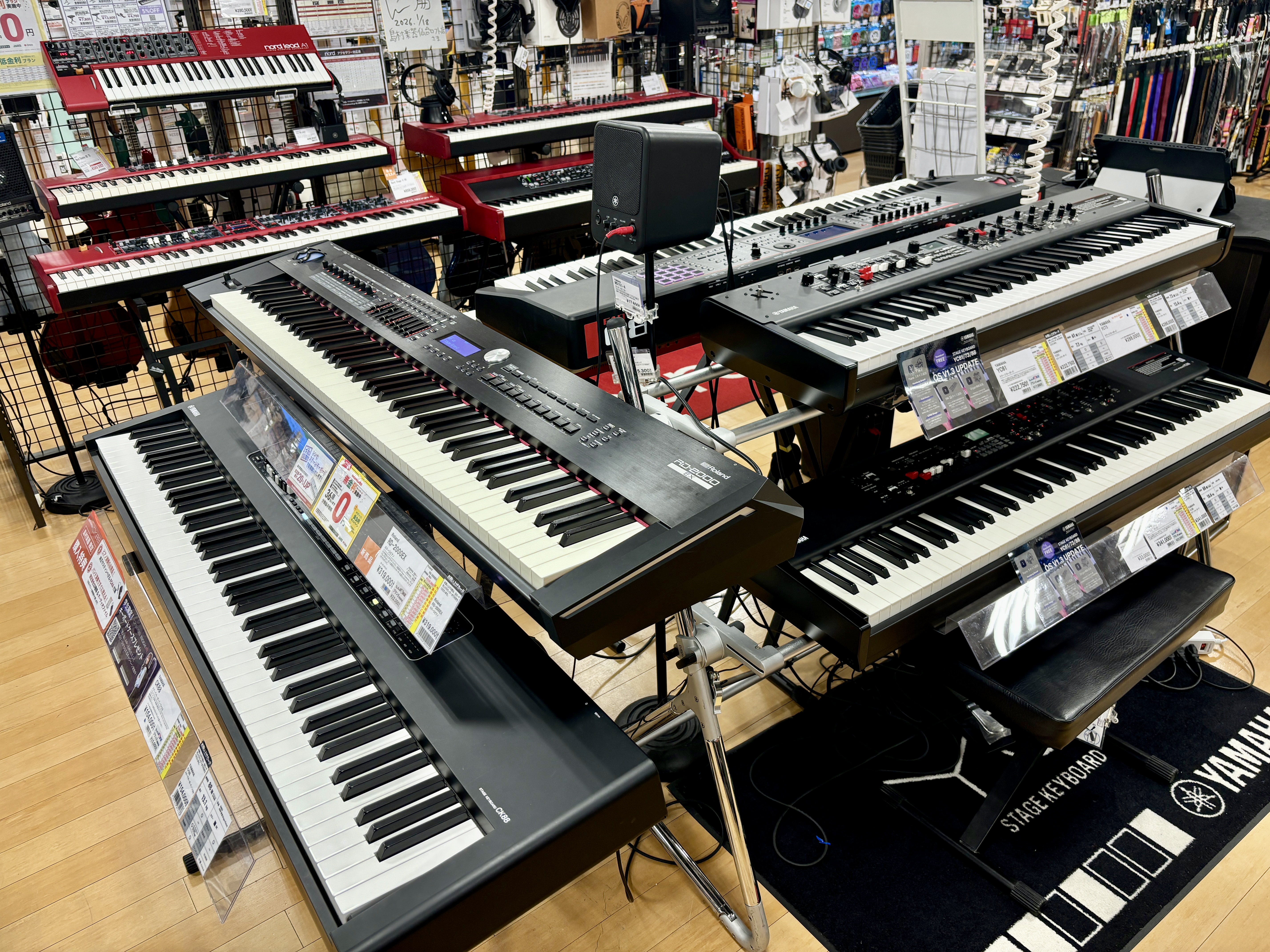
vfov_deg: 53.1
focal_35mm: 26
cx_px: 635
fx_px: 954
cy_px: 476
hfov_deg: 67.3
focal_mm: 5.96
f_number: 1.6
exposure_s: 1/100
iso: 80
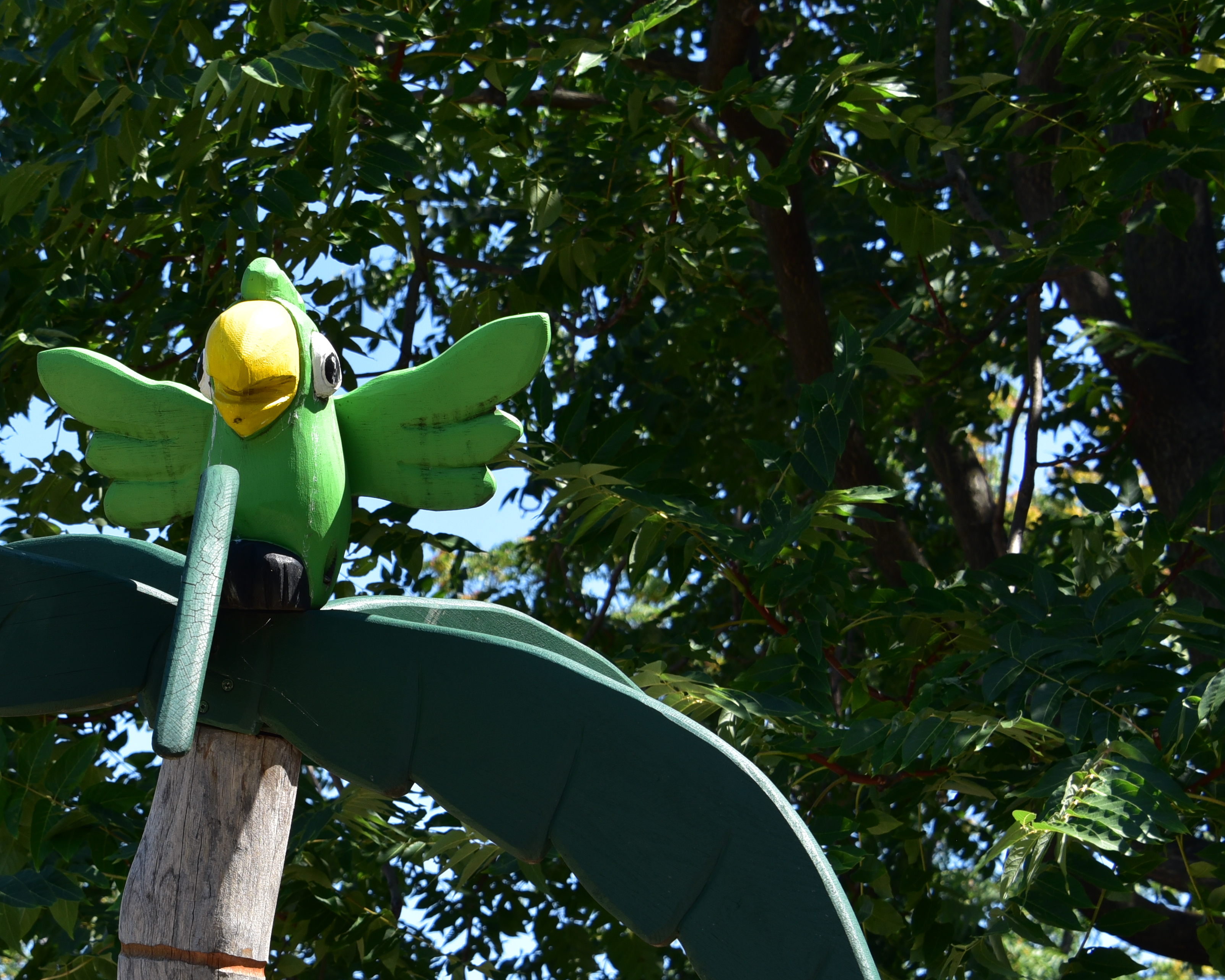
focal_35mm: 127
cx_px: 251
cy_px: 642
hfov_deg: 15.1
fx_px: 4605
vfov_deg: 12.1
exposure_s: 1/200
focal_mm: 72
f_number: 10
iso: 400
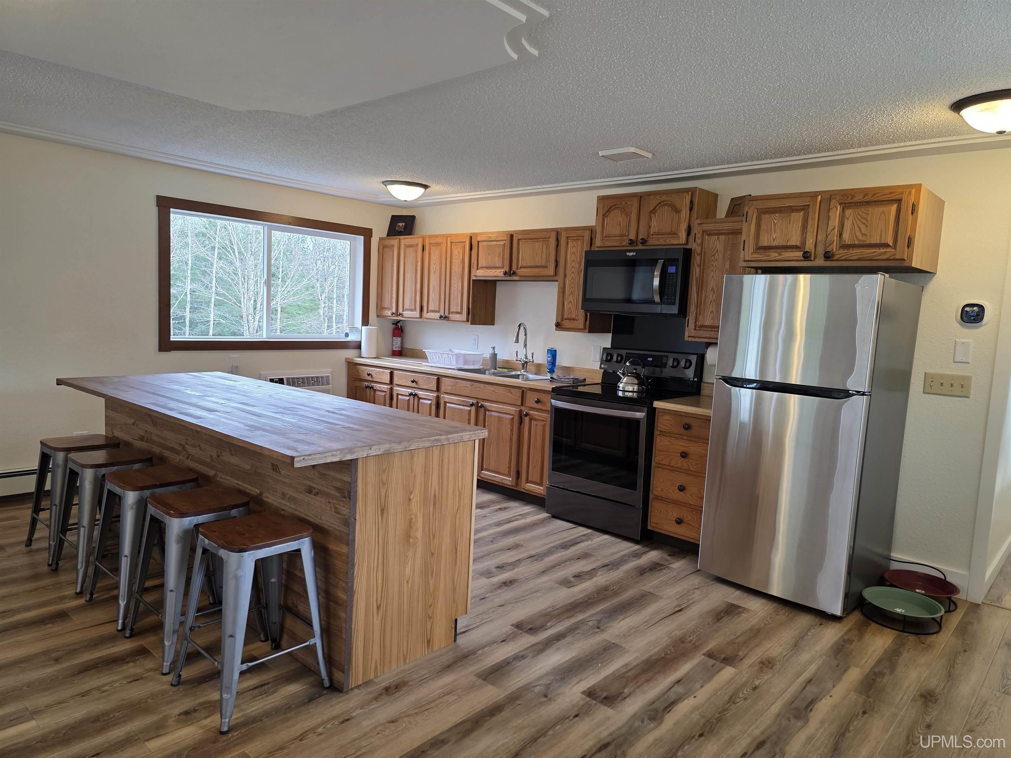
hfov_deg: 73.9
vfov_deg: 58.9
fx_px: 672
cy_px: 379
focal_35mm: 23
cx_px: 506
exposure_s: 1/120
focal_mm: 6.3
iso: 125
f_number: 1.7
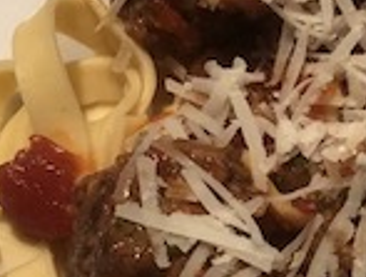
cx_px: 403
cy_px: 337
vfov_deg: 12.7
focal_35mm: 114
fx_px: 1208
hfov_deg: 16.7
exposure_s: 1/14
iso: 100
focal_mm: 3.99
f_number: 1.8
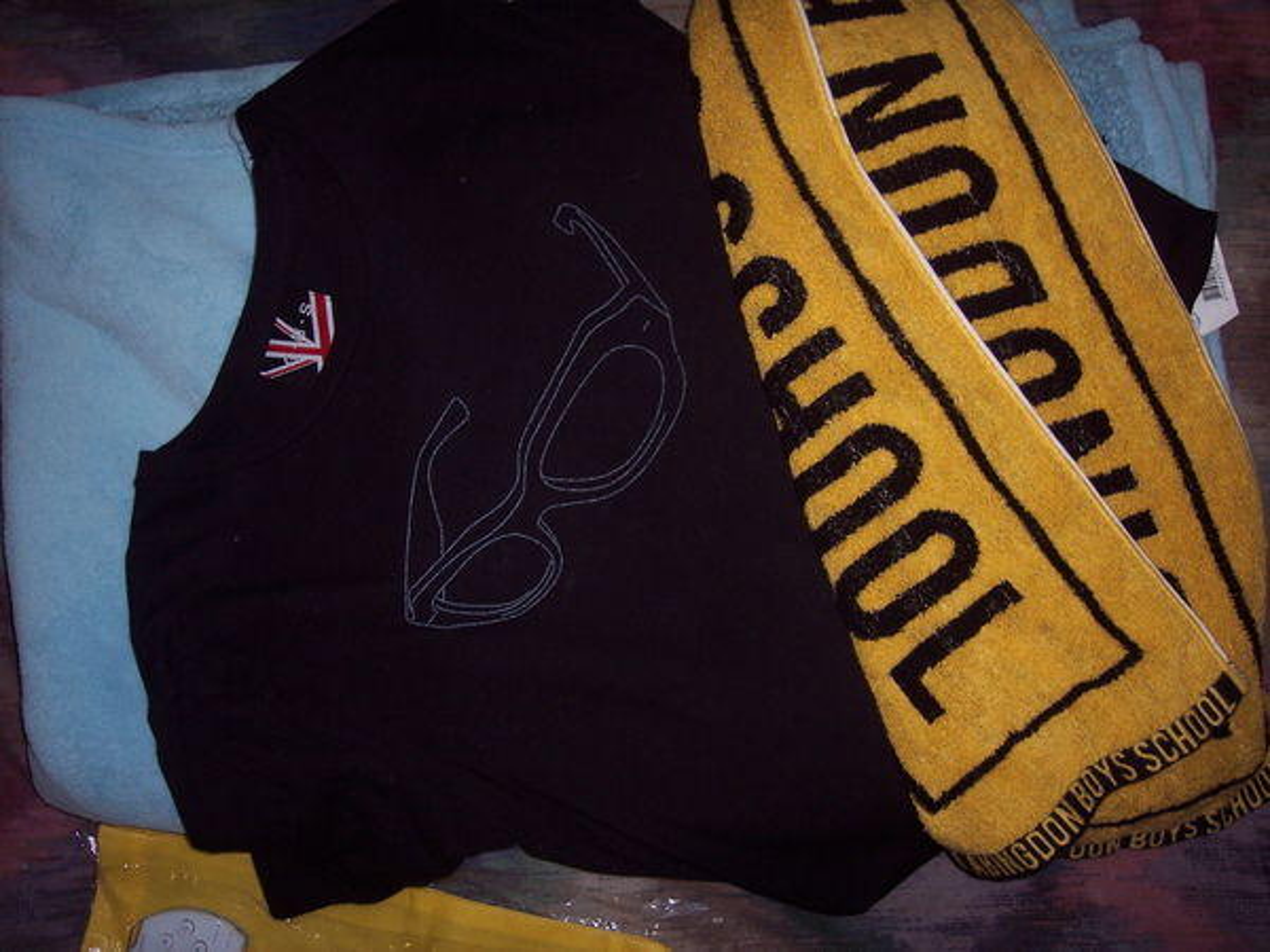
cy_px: 476
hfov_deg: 47.9
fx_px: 1431
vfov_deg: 36.8
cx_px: 635
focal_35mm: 39
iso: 100
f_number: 2.8
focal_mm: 8
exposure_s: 1/60
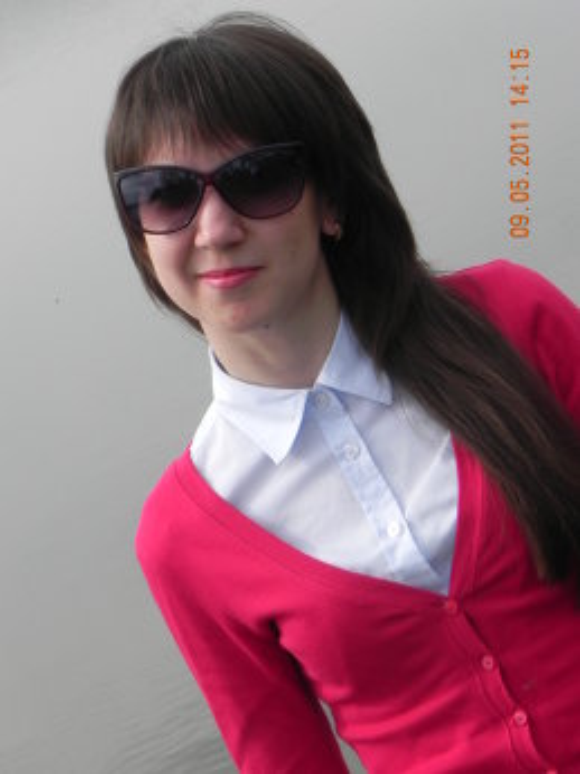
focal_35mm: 144
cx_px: 290
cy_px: 387
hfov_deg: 10.3
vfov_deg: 13.7
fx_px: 3221
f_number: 7.1
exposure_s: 1/375
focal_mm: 25.7
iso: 160
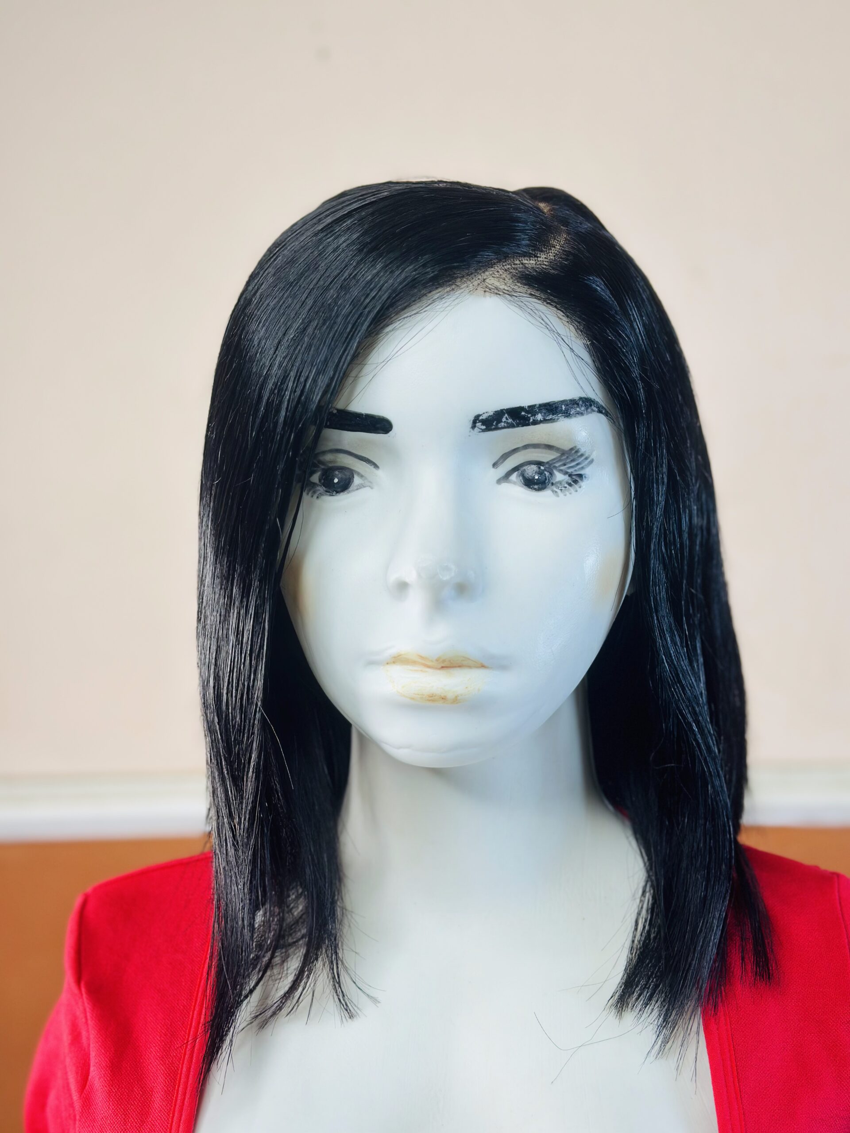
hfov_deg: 30.3
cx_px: 425
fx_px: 1572
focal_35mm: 48
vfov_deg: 39.7
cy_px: 566
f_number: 1.78
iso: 64
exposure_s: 1/100
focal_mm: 6.86
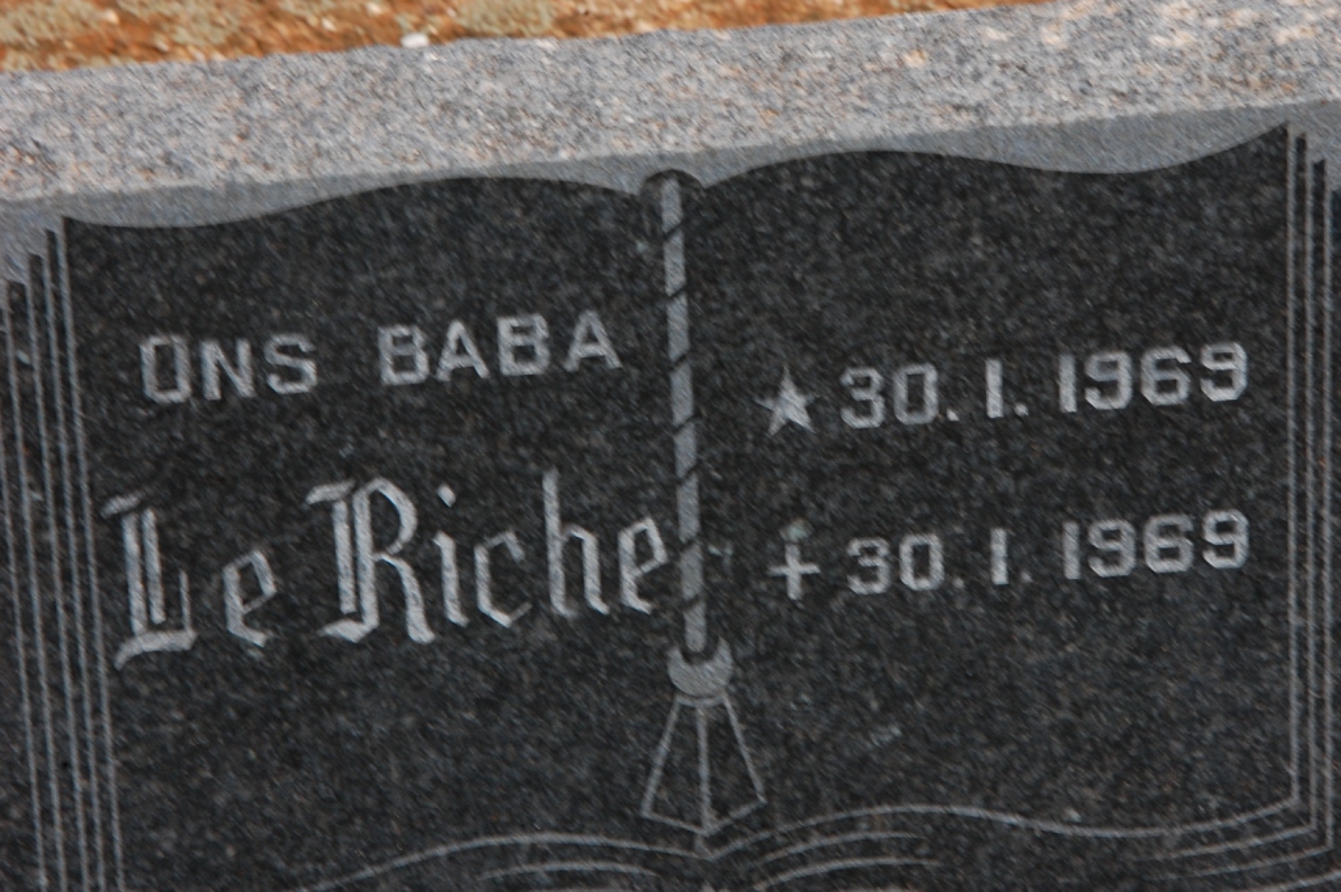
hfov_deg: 10.2
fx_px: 7537
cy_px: 446
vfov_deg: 6.8
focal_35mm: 202
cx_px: 670
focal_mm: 135
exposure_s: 1/30
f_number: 18
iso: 450
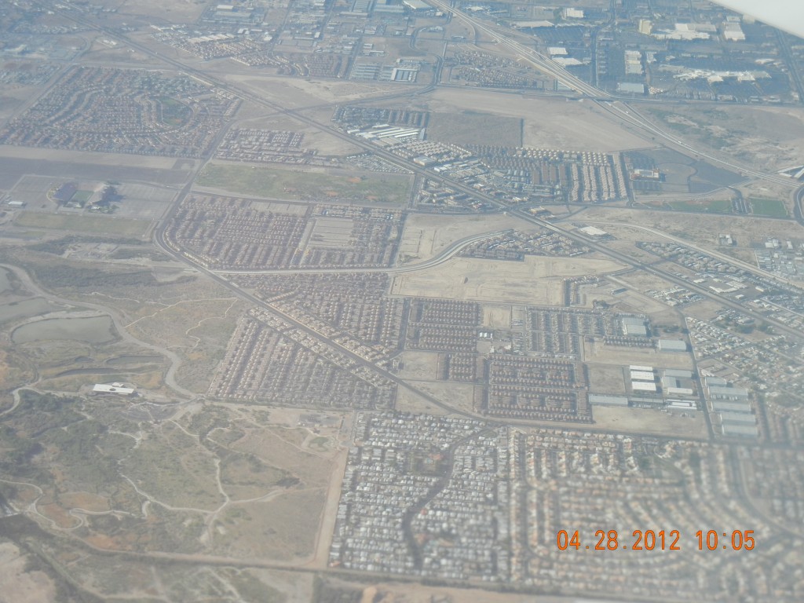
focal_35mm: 77
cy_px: 302
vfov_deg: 19.1
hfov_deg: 25.3
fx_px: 1788
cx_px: 402
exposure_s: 1/874
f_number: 4.3
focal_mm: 13.9
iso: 160
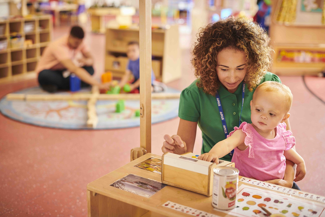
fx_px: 451
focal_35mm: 50
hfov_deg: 39.6
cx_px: 162
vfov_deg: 27.0
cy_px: 108
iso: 800
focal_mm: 50
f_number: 2.8
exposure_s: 1/100
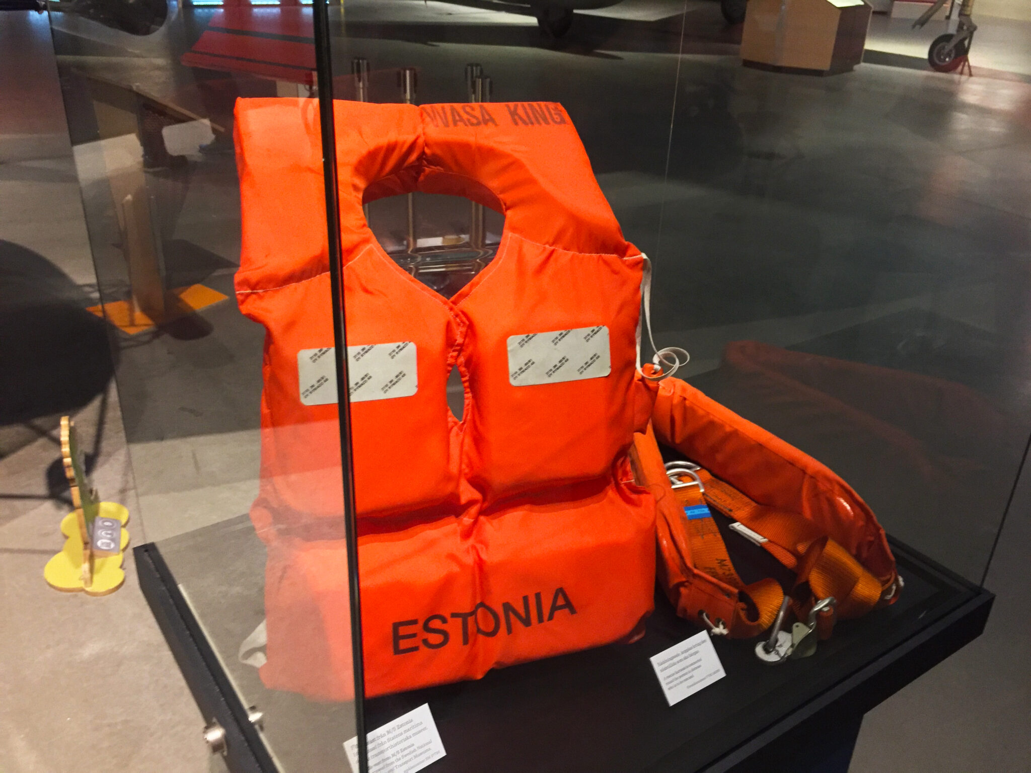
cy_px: 386
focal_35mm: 29
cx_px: 516
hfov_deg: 61.7
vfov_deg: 48.2
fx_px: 864
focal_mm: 4.15
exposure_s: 1/17
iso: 320
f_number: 2.2
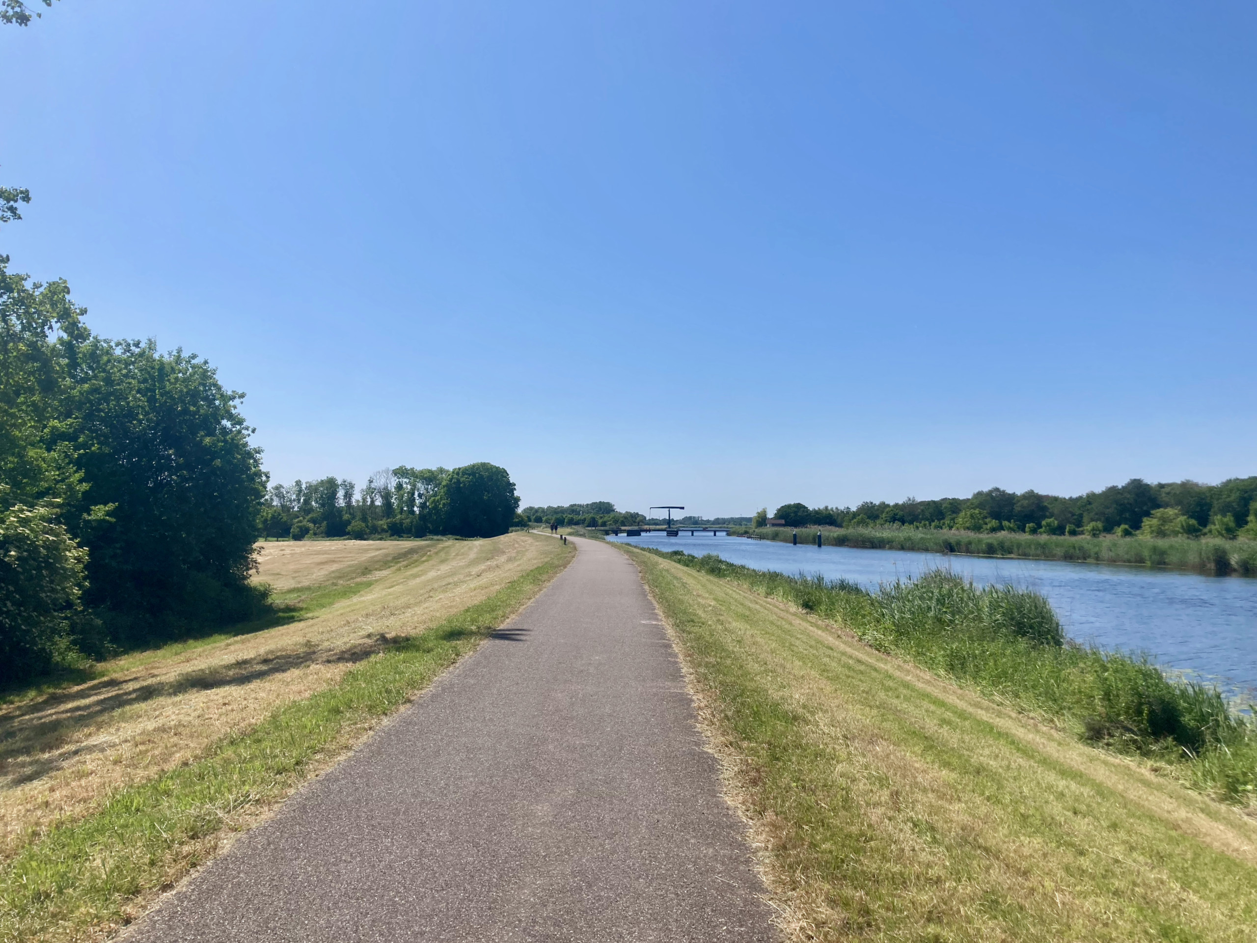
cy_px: 472
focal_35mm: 28
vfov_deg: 49.7
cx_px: 628
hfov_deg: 63.4
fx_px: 1017
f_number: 1.8
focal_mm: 3.99
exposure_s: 1/3247
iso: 20
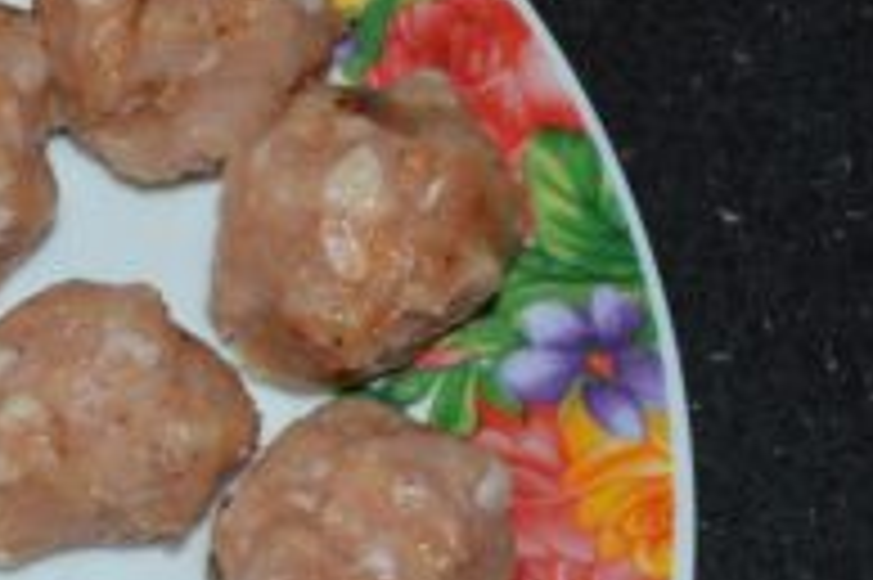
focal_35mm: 108
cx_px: -315
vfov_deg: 12.6
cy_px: 510
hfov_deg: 17.6
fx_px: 2617
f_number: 8
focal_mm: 20
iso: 100
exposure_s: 1/60
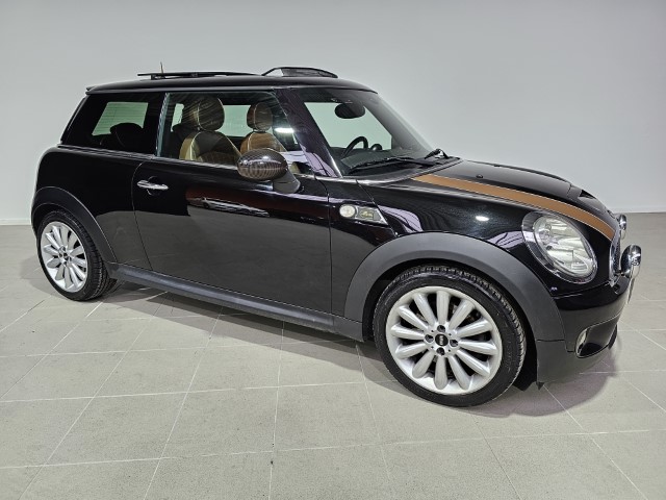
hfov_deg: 73.9
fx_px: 443
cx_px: 333
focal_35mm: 23
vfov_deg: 58.9
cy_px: 250
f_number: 1.7
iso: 160
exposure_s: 1/100
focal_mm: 6.3
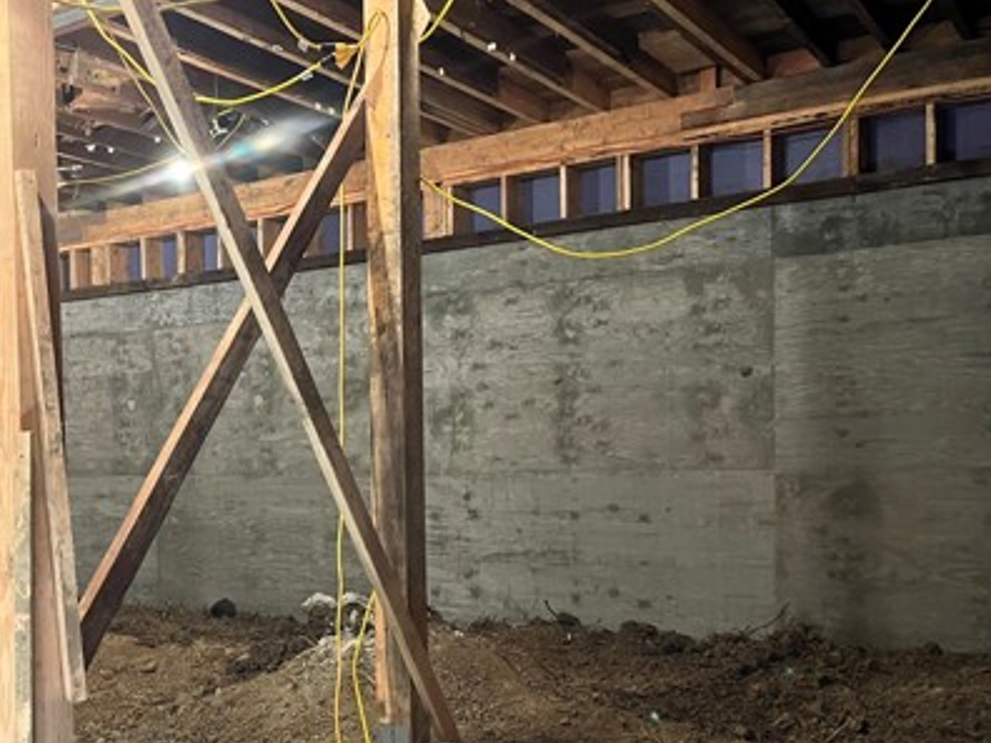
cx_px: 255
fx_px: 1202
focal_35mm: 42
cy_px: 498
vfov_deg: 34.0
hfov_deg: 43.4
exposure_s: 1/40
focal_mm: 5.1
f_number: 1.6
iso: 640
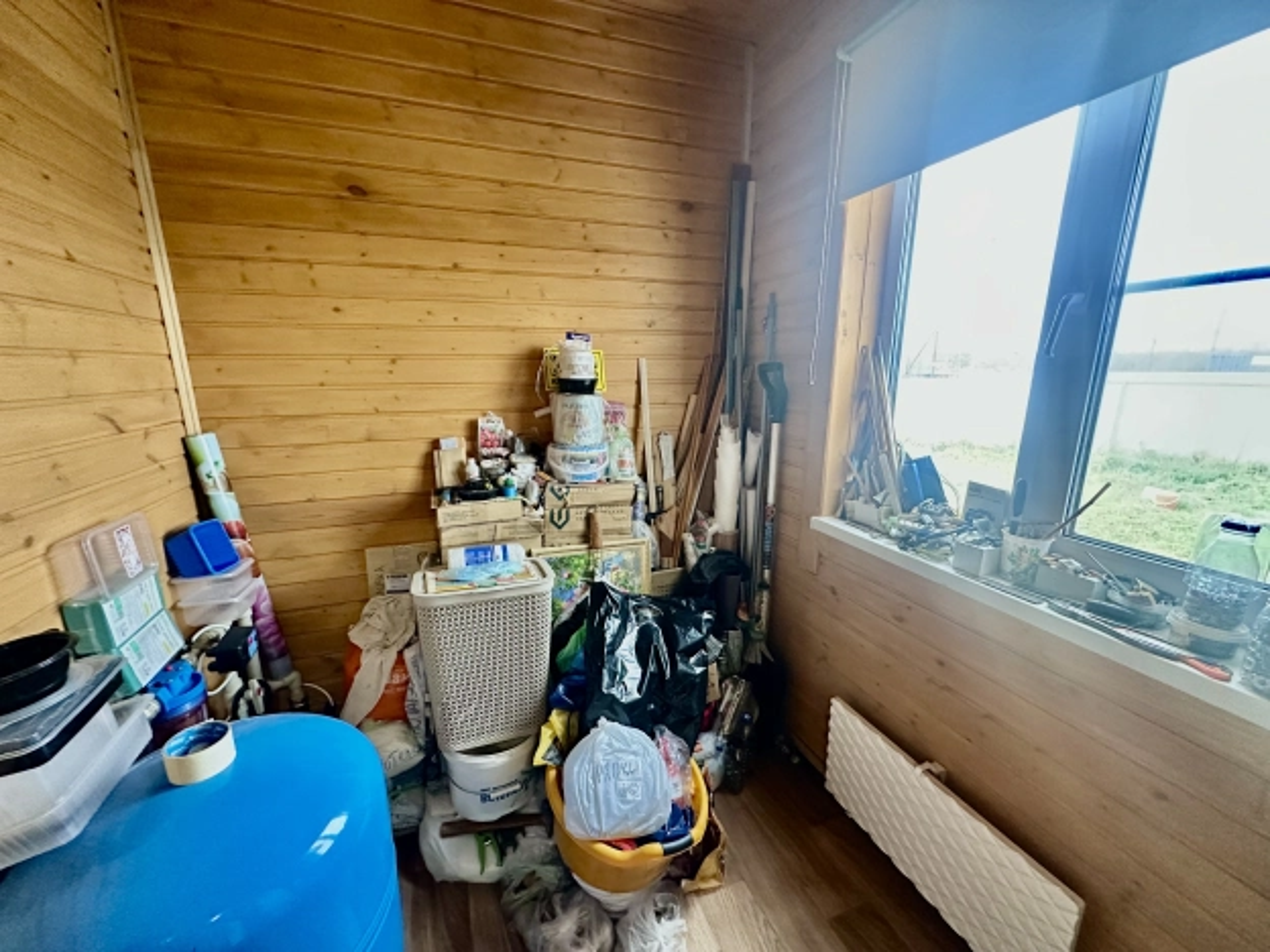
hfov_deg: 102.1
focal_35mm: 14
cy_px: 476
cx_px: 635
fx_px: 514
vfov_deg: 85.7
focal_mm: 2.22
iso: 640
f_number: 2.2
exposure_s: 1/60
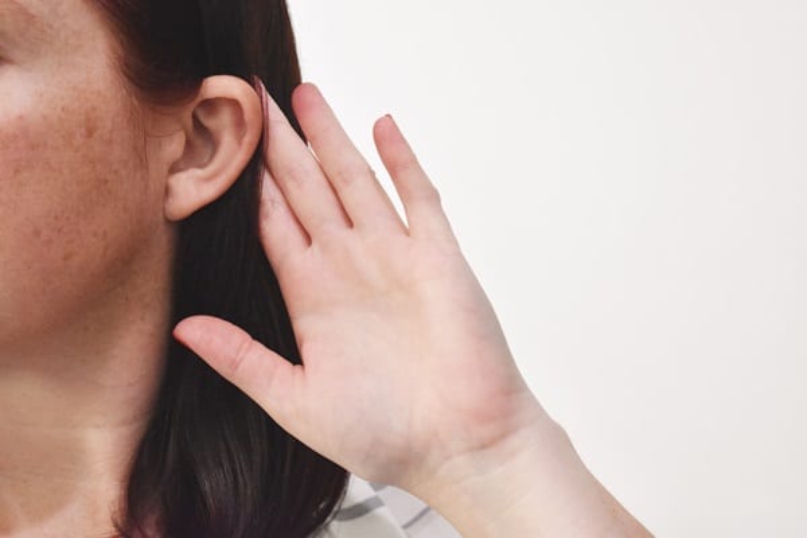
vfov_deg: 18.9
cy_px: 269
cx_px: 404
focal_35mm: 72
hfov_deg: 28.1
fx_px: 1614
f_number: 5.3
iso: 4000
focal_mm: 48
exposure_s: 1/60
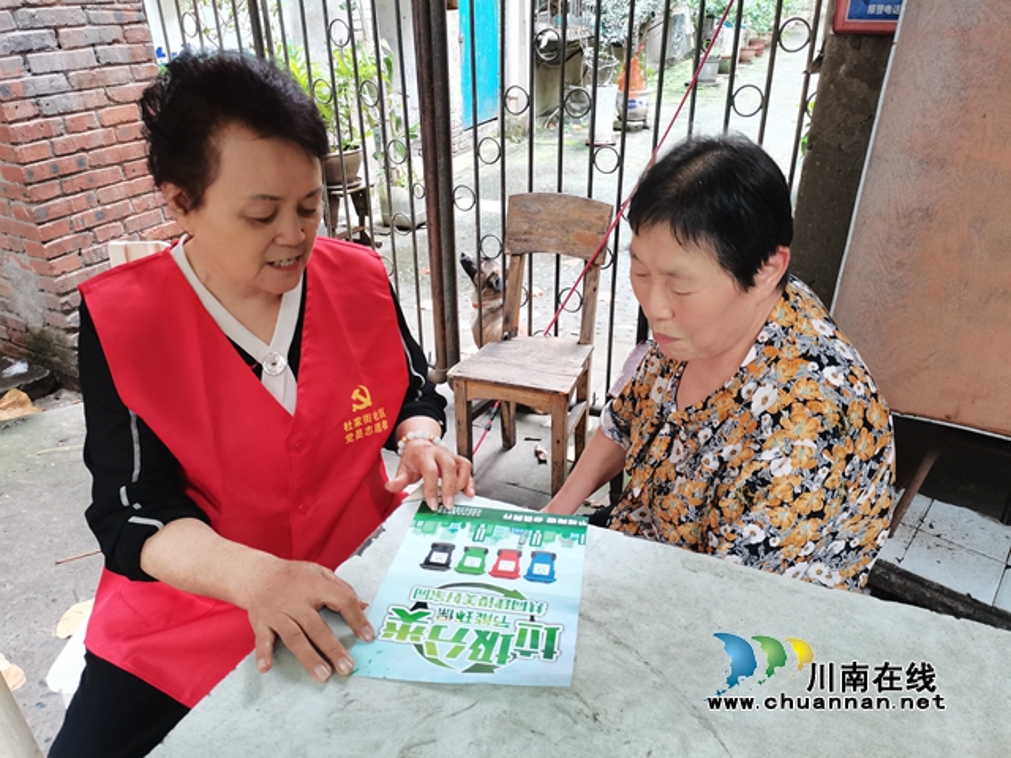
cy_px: 379
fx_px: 759
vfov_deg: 53.1
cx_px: 506
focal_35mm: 26
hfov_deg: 67.3
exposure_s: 1/50
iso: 400
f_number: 1.8
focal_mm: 5.58
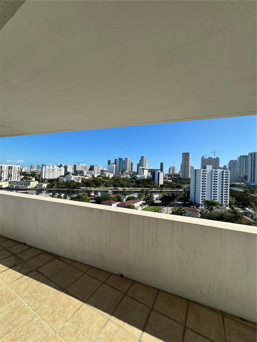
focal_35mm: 14
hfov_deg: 85.7
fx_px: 139
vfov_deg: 102.1
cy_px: 171
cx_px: 128
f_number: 2.2
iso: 50
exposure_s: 1/2208
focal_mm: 2.22
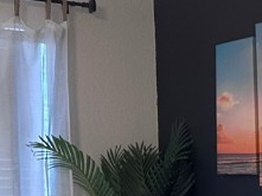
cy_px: 256
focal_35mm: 111
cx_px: 473
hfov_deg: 15.3
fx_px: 841
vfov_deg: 12.9
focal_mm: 6.86
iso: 200
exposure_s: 1/120
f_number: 1.78
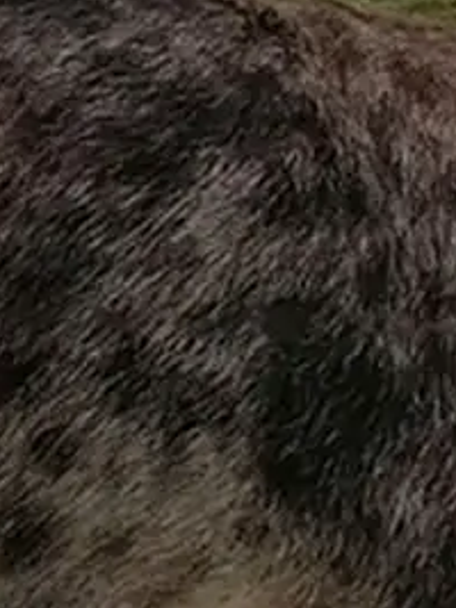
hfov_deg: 14.2
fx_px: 1793
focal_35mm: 102
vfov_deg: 18.9
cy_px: 64
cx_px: -41
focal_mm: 2.84
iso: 50
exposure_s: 1/421
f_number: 2.4
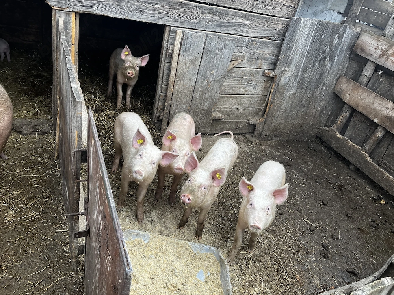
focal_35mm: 28
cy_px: 148
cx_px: 197
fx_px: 319
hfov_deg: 63.4
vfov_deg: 49.7
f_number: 1.8
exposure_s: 1/463
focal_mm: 3.99
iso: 32
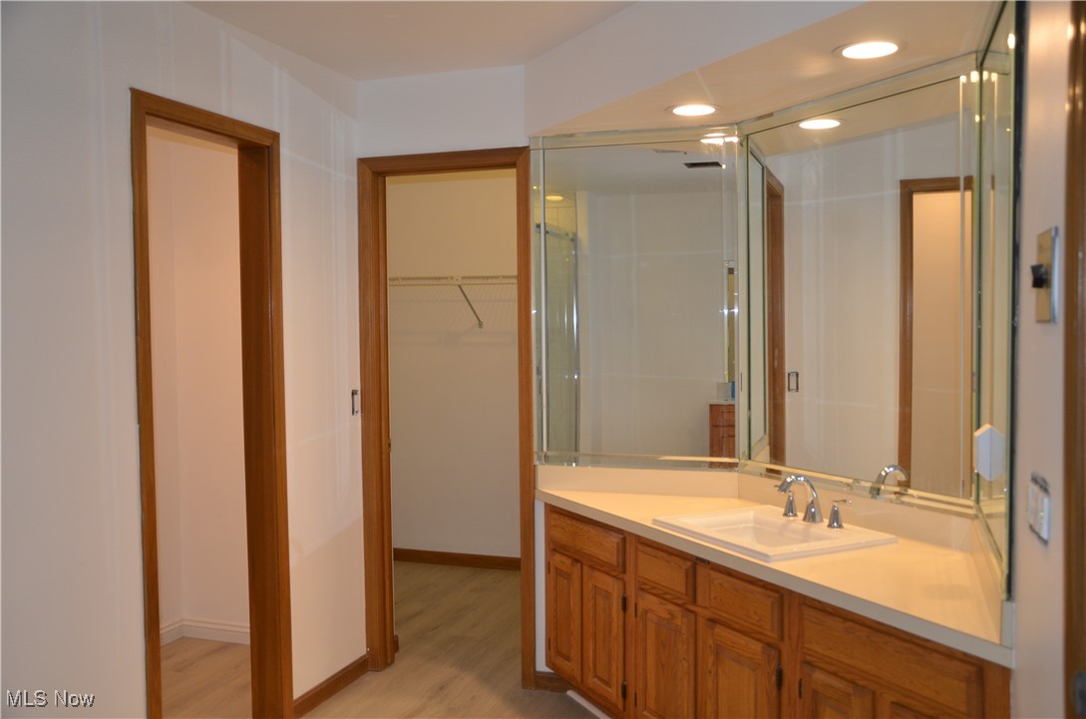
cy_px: 360
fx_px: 993
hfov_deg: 57.3
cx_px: 543
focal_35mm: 33
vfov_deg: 39.8
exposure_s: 1/80
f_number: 3.8
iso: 400
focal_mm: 22
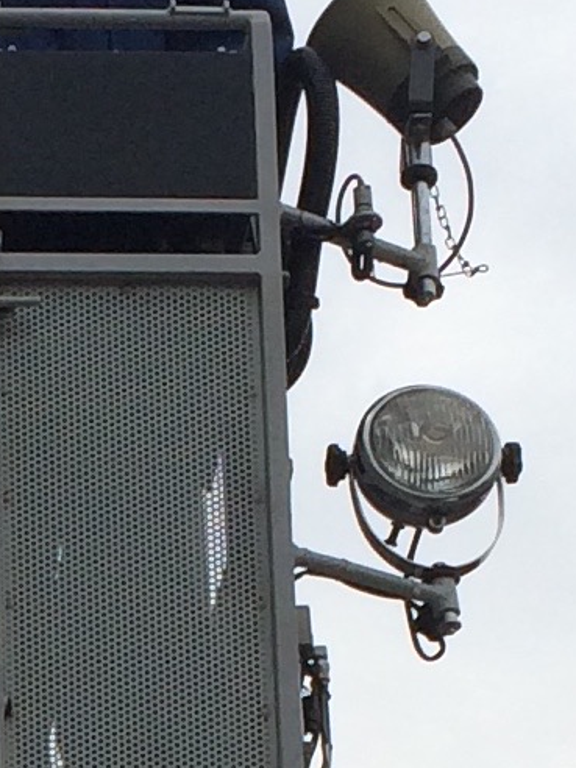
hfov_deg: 7.3
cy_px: 1285
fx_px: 4415
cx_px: -401
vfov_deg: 9.5
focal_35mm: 199
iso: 32
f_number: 2.2
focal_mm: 4.12
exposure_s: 1/2564
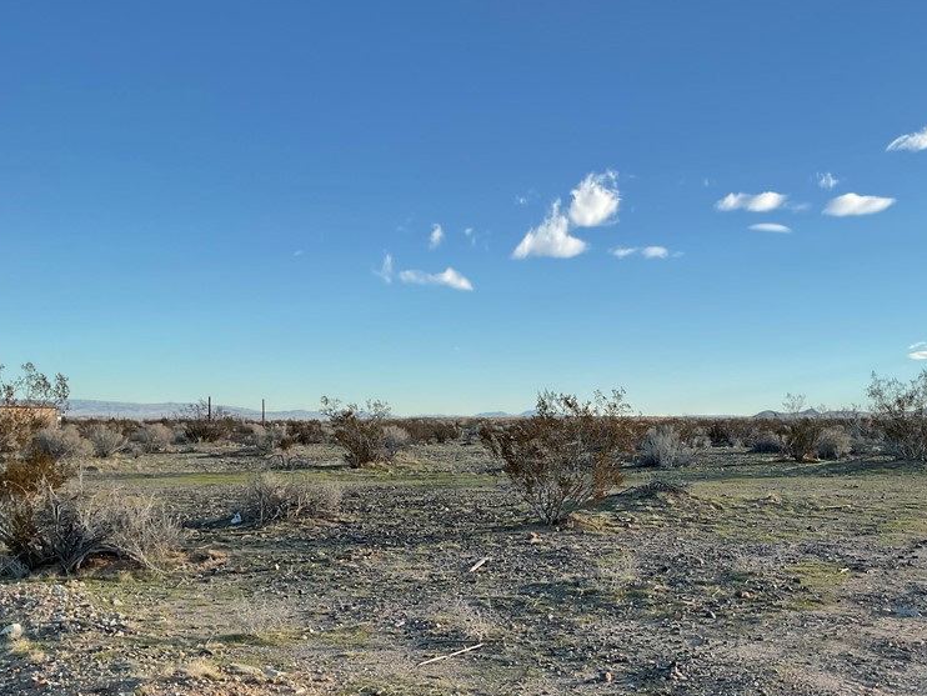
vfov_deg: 35.7
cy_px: 452
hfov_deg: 46.0
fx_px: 1072
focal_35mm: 40
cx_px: 620
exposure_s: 1/1412
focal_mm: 3
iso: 16
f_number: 1.8
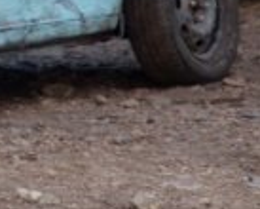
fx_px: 4802
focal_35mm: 623
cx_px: -264
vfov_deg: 2.5
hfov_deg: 3.1
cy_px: -152
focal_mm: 95
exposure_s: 1/125
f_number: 5.6
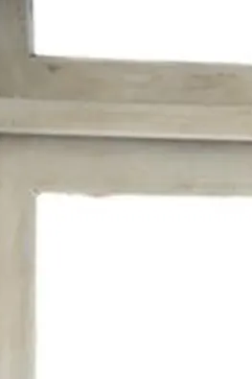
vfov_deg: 8.0
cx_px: 343
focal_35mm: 252
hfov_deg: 5.4
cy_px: 522
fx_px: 2648
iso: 1600
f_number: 4
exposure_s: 1/200
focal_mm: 85
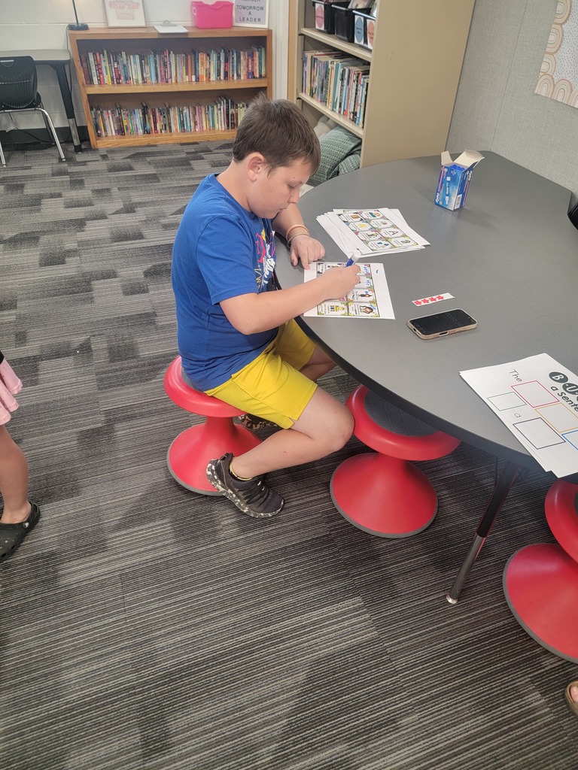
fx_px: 534
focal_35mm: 24
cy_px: 385
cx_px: 289
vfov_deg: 71.6
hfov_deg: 56.8
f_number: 1.8
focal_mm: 6.7
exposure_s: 1/120
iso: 250
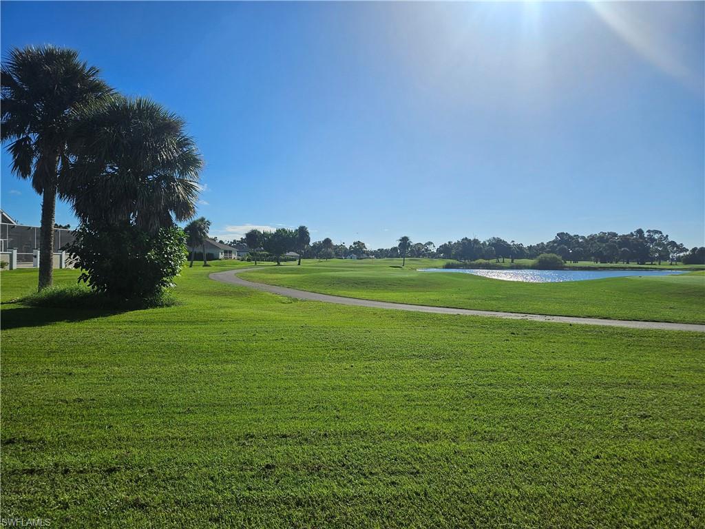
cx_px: 352
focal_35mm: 23
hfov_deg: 73.9
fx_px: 468
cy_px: 264
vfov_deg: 58.9
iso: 25
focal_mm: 5.4
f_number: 1.8
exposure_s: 1/5116
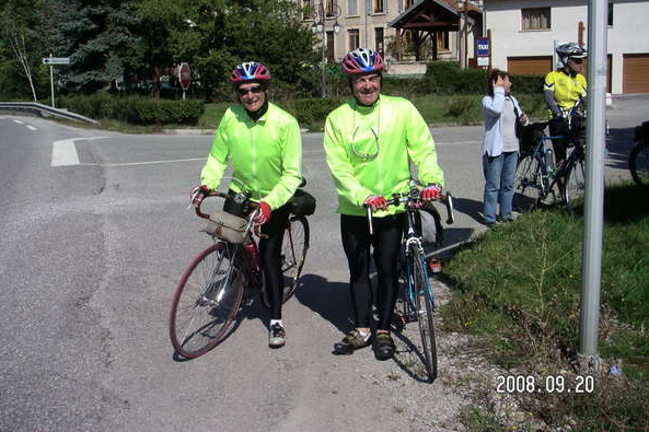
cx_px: 325
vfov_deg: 33.3
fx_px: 721
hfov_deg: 48.5
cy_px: 189
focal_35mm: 40
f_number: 6.6
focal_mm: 6
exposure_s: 1/300
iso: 50
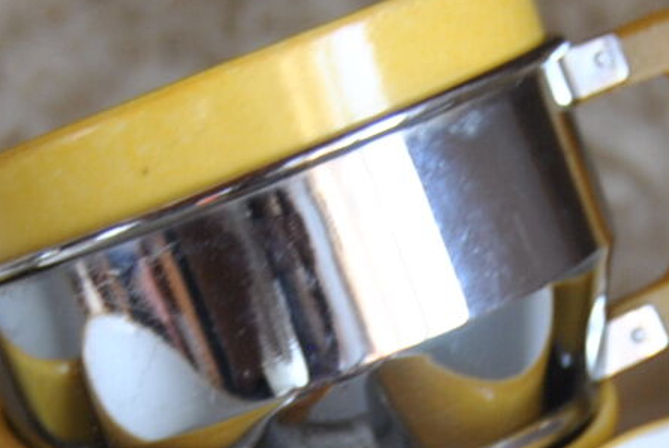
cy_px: 734
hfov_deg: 11.3
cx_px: 385
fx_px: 3385
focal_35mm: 182
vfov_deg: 7.4
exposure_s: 1/40
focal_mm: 28
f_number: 4
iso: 200
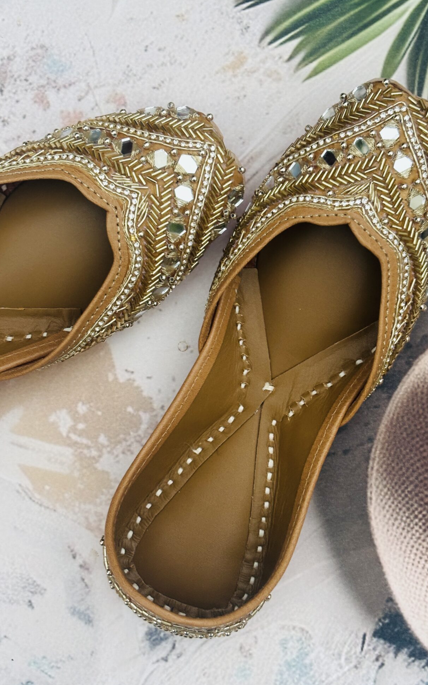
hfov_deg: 23.1
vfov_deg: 36.3
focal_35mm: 56
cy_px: 347
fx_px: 1045
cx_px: 233
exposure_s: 1/33
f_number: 1.6
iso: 160
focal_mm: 5.96
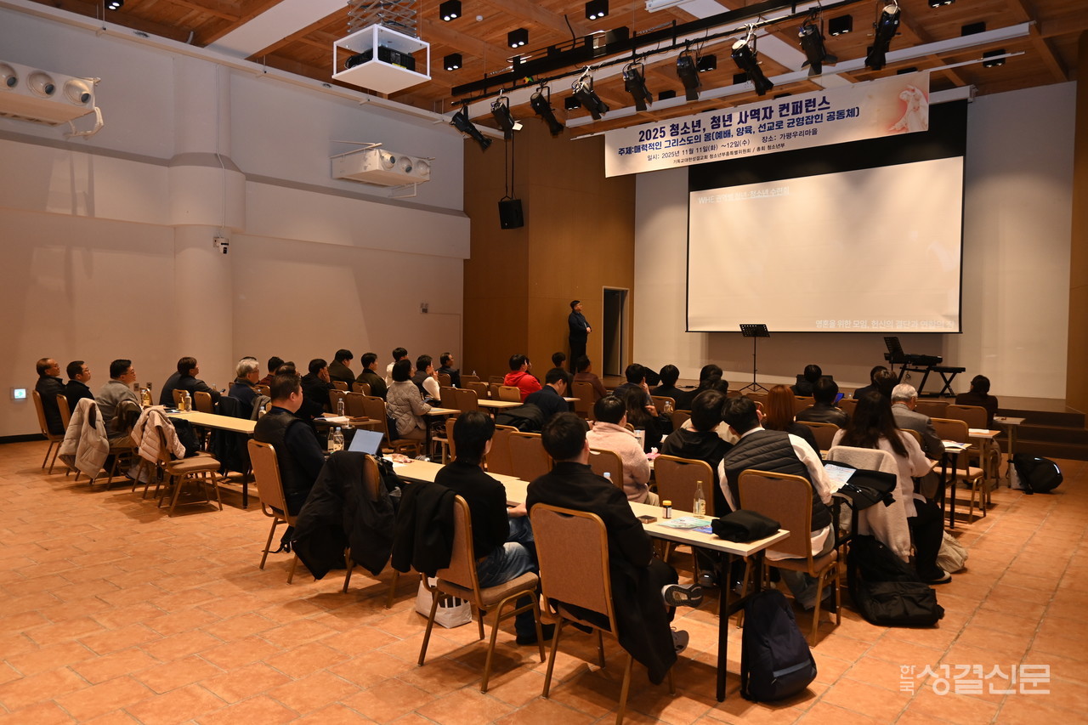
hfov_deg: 70.4
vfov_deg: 50.4
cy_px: 362
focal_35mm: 26
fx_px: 771
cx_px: 544
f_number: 4
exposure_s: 1/60
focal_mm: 17
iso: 400
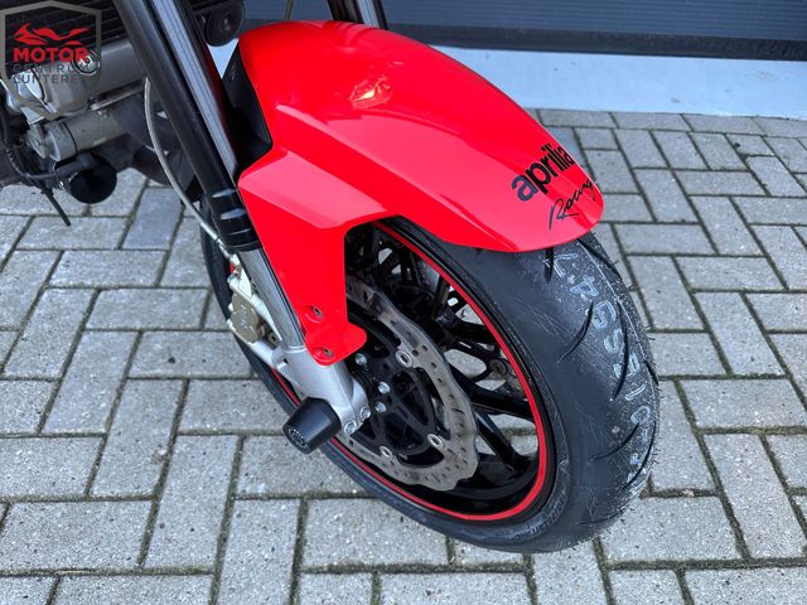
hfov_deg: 71.6
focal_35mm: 24
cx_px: 404
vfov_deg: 56.8
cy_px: 302
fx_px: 560
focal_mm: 6.86
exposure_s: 1/121
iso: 160
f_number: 1.78
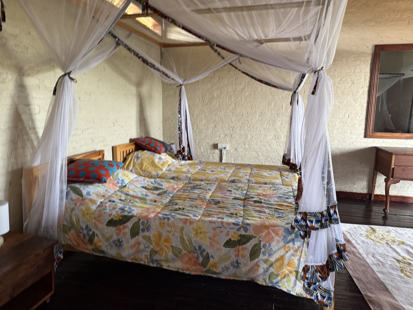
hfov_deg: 71.6
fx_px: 286
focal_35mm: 24
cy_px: 155
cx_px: 206
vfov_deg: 56.8
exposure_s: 1/66
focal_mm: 6.76
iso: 200
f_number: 1.78
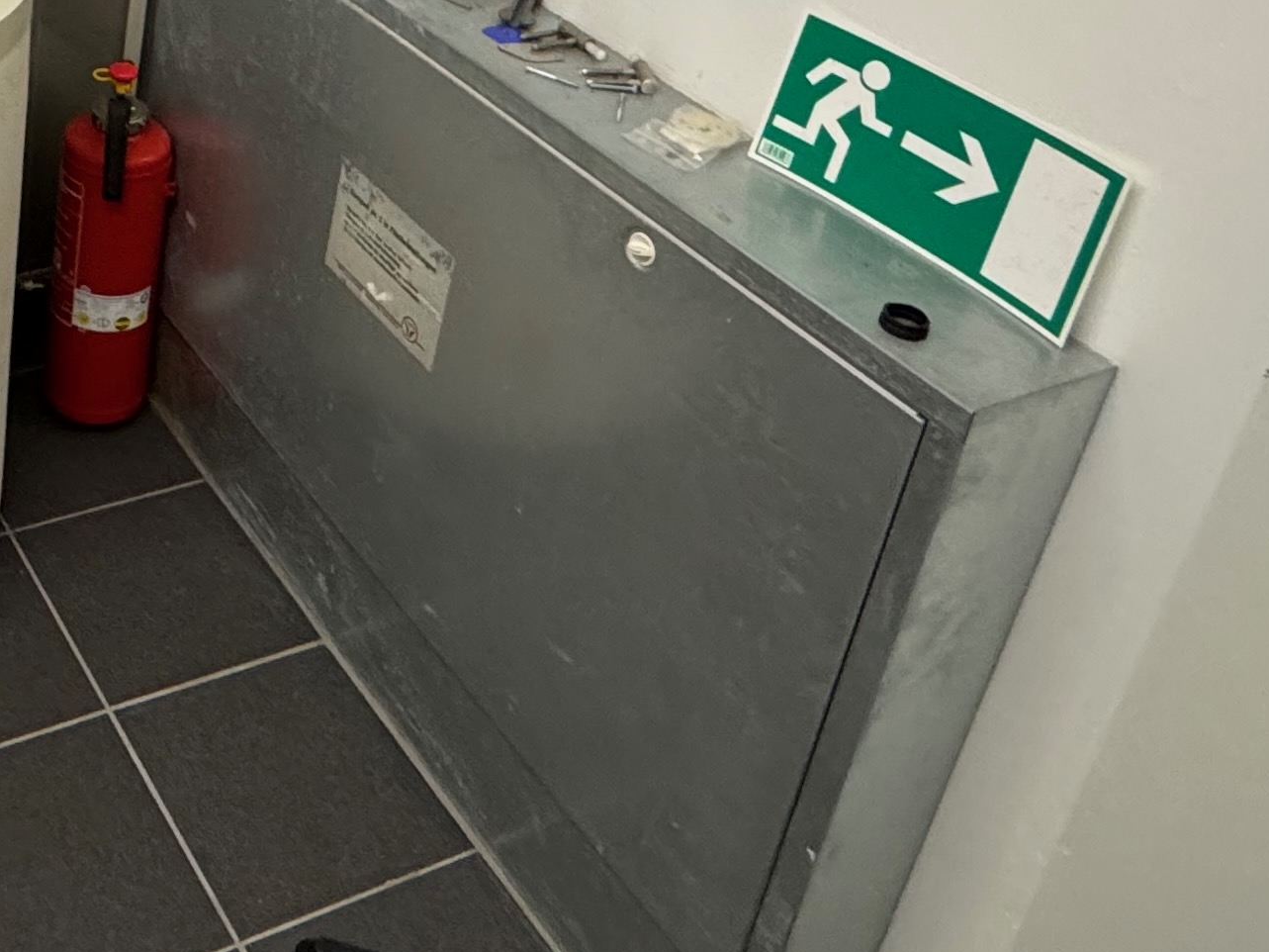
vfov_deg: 29.8
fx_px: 1613
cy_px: -72
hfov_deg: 38.4
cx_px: 15
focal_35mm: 44
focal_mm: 2.22
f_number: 2.2
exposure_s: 1/50
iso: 320
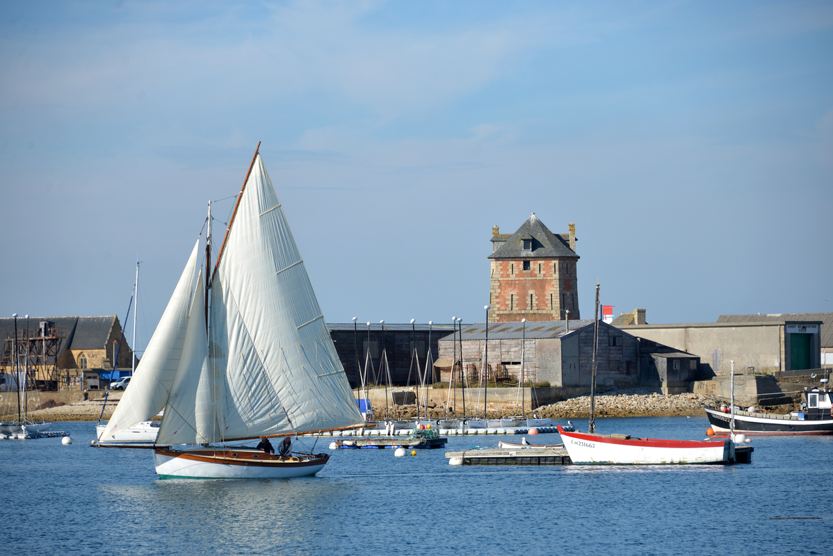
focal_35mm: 170
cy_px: 278
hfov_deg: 12.1
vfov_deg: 8.1
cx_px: 416
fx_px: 3935
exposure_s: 1/500
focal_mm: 170
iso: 100
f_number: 5.6
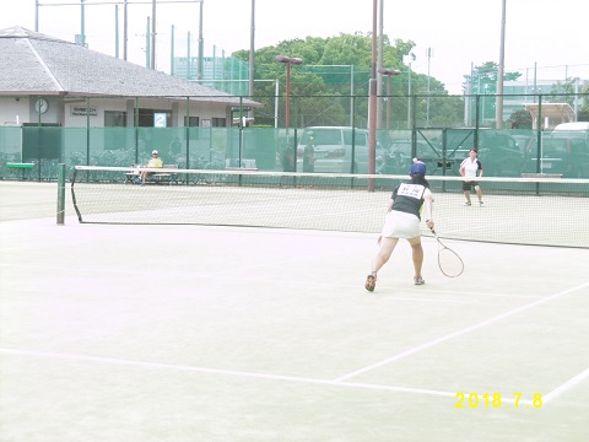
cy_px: 221
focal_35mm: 78
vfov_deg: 18.9
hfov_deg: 25.0
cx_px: 294
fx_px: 1327
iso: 100
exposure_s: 1/125
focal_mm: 14
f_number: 4.5
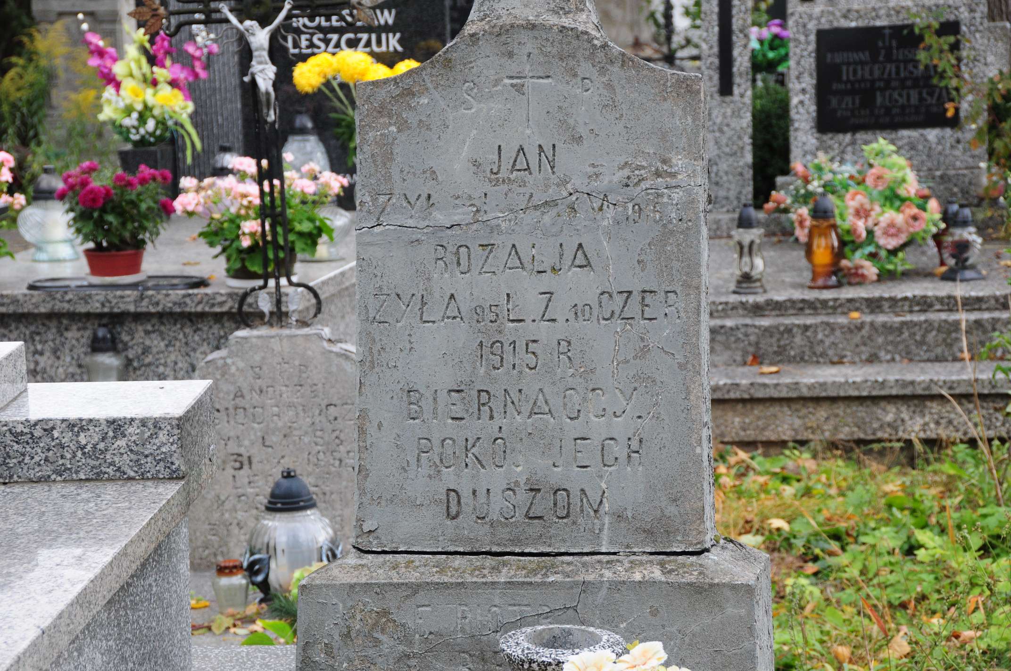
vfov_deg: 13.0
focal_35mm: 105
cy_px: 336
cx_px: 506
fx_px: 2945
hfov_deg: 19.5
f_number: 7.1
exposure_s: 1/250
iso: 500
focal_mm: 70
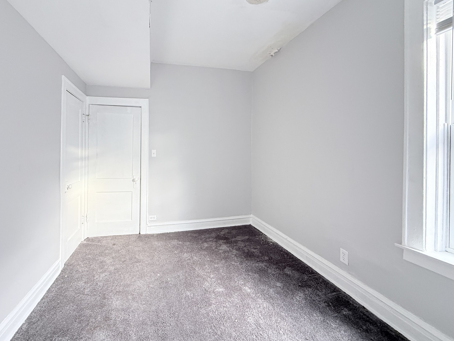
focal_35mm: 16
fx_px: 210
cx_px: 197
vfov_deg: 77.9
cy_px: 154
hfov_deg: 94.0
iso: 250
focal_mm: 2.22
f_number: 2.2
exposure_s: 1/99
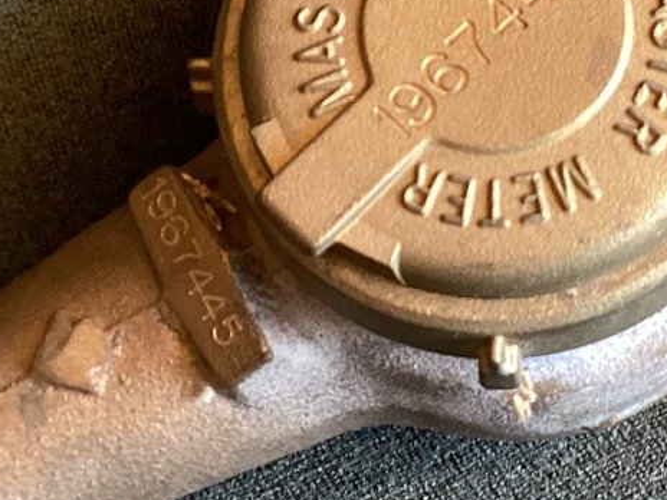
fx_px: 1946
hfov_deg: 19.4
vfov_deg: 14.6
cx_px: 443
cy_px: 162
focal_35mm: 101
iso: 160
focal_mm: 3.3
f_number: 2.4
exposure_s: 1/50
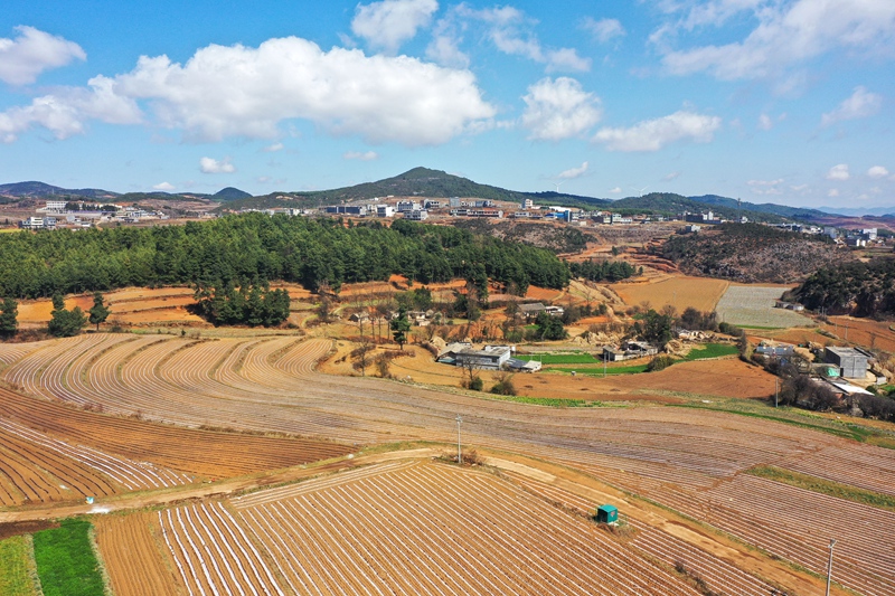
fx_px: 696
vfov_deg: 46.4
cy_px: 298
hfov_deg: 65.5
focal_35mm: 28
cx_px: 448
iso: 100
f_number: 5.6
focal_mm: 10.26
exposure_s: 1/500
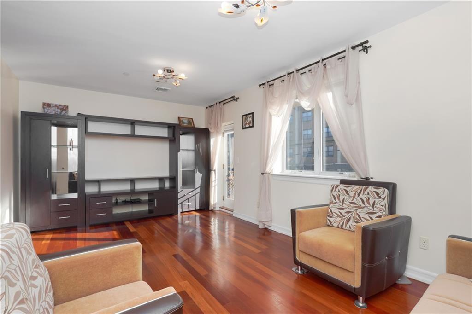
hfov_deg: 95.0
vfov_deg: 72.0
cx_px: 236
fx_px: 216
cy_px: 157
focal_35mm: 16
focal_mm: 11
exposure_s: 1/250
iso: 100
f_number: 4
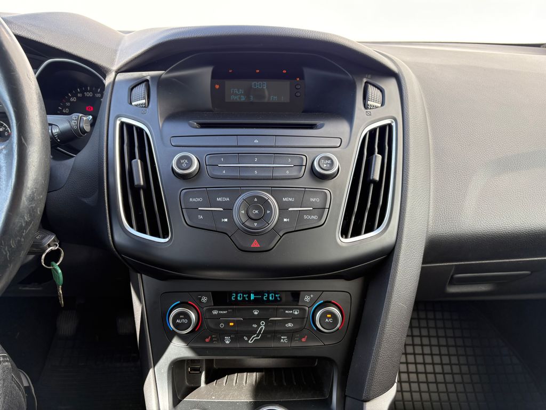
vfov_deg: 53.1
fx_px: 410
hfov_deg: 67.3
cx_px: 273
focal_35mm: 26
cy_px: 205
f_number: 1.6
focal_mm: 5.96
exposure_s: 1/238
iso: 80
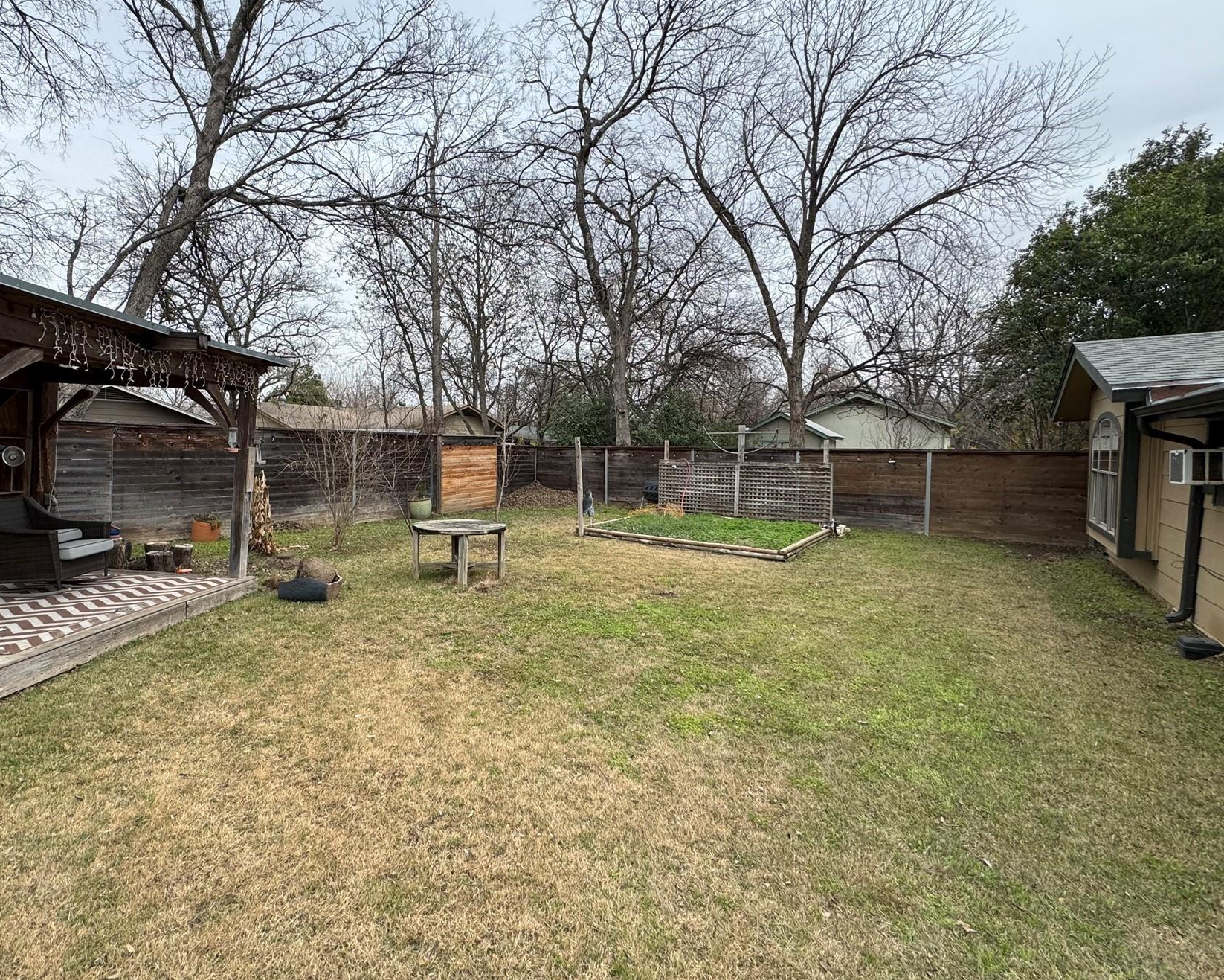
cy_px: 470
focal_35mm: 17
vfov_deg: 76.9
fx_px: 616
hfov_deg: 88.4
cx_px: 486
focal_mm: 2.22
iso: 50
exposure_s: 1/587
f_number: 2.2
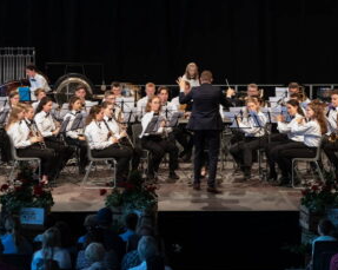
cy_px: 56
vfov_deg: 10.3
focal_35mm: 149
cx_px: 208
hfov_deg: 12.9
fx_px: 1489
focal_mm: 70
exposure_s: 1/90
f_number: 6.7
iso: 3200
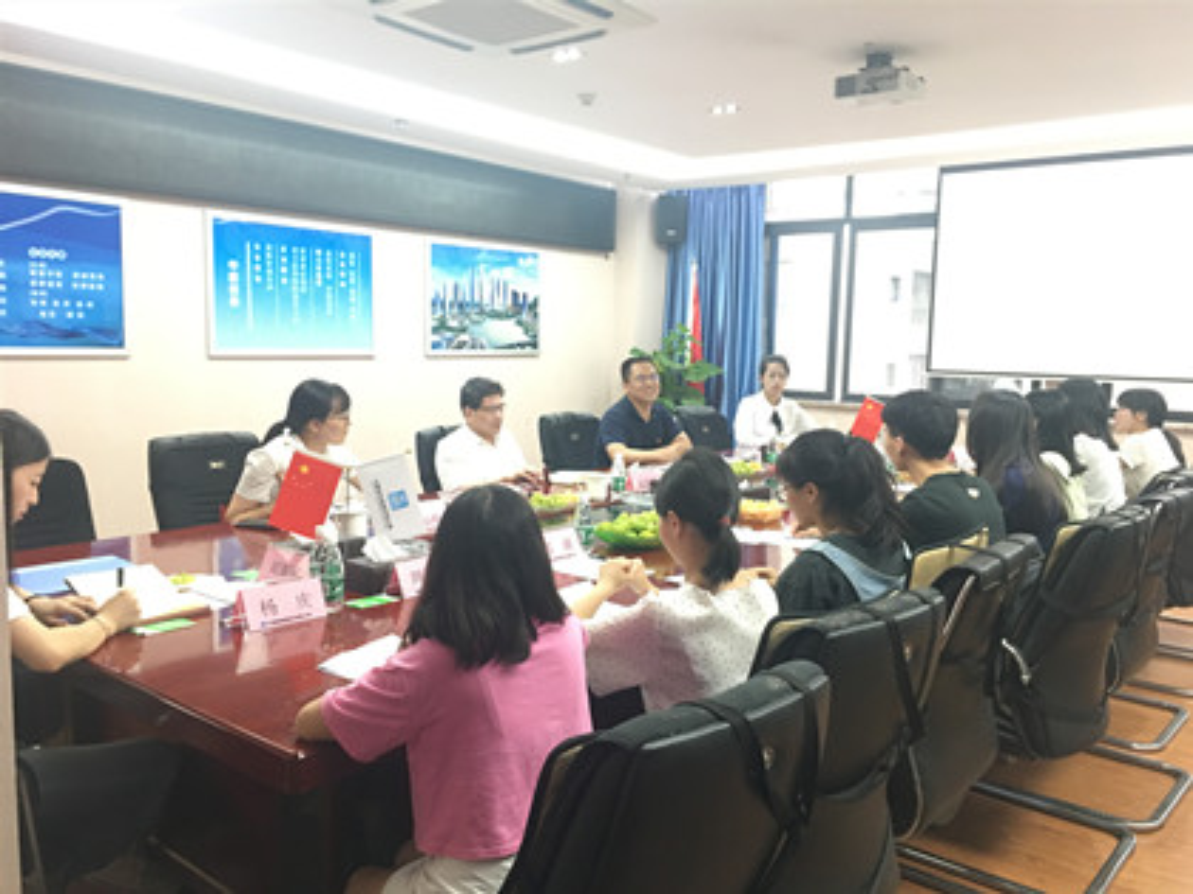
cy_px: 447
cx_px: 596
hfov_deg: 61.7
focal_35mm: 29
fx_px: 999
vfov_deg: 48.2
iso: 125
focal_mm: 4.15
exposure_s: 1/17
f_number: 2.2
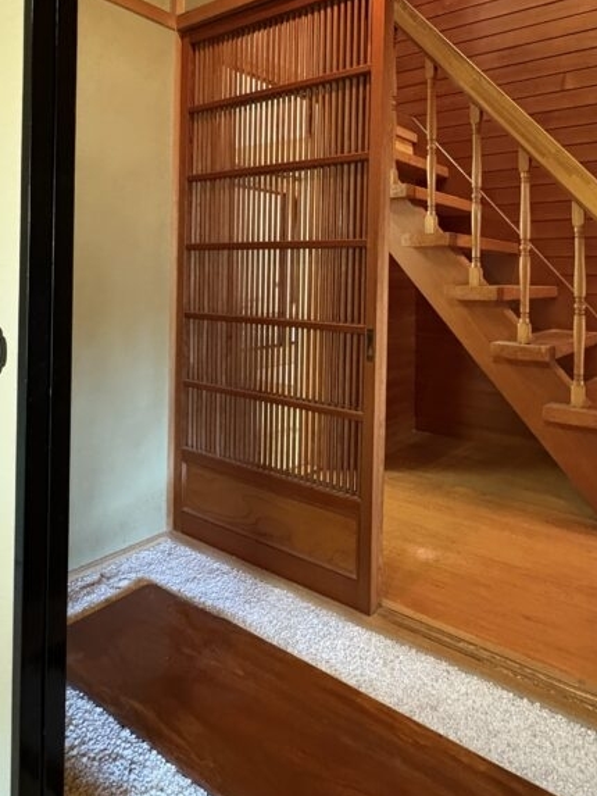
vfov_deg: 67.8
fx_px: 575
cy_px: 279
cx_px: 355
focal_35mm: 25
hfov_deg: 54.5
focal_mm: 2.22
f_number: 2.2
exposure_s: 1/40
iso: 1000
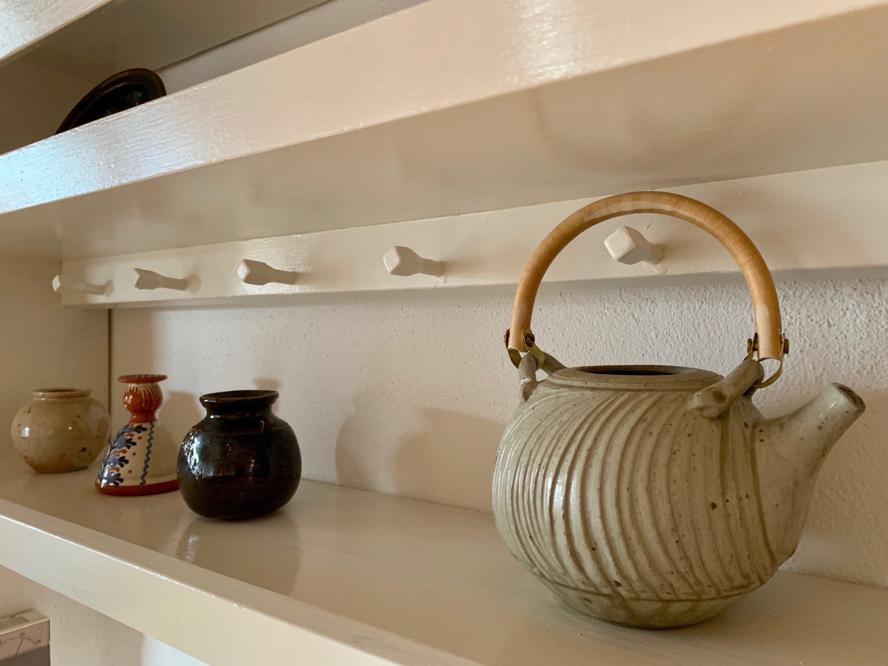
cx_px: 444
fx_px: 667
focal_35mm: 26
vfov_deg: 53.1
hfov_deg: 67.3
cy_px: 333
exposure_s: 1/45
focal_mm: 4.25
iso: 400
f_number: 1.8
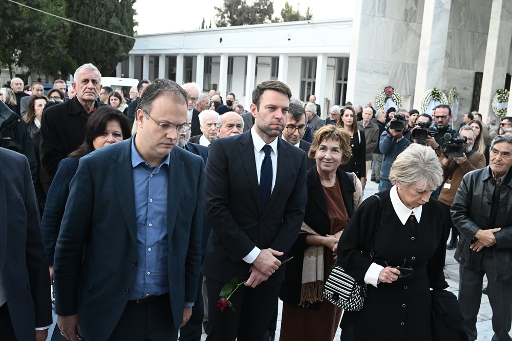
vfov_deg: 34.2
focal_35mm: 39
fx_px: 554
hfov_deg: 49.6
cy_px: 170
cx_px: 256
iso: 3200
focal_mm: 39
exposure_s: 1/640
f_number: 7.1
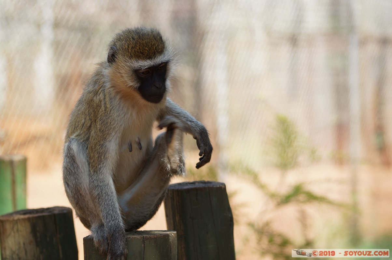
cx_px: 196
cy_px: 130
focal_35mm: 129
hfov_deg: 15.9
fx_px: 1403
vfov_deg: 10.6
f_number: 4
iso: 100
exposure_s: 1/160
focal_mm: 86
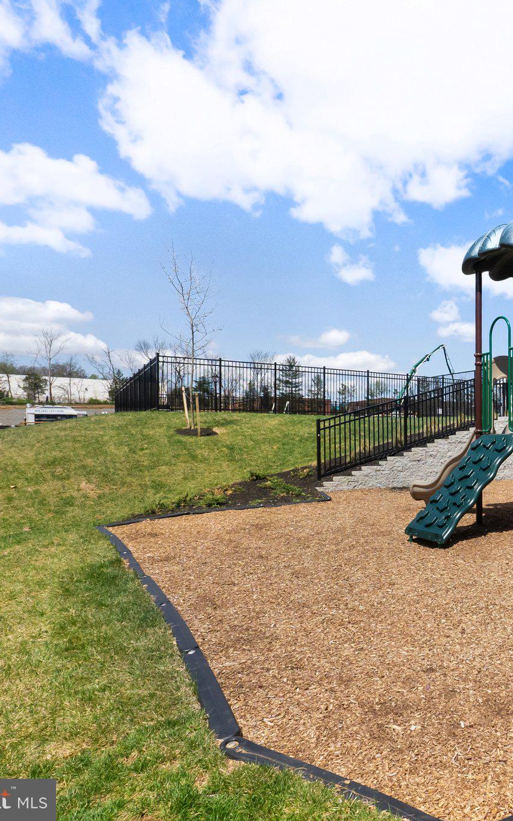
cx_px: 540
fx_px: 514
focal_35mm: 23
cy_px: 411
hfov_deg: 43.4
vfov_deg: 77.1
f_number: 8
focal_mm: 10
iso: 800
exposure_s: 1/4000
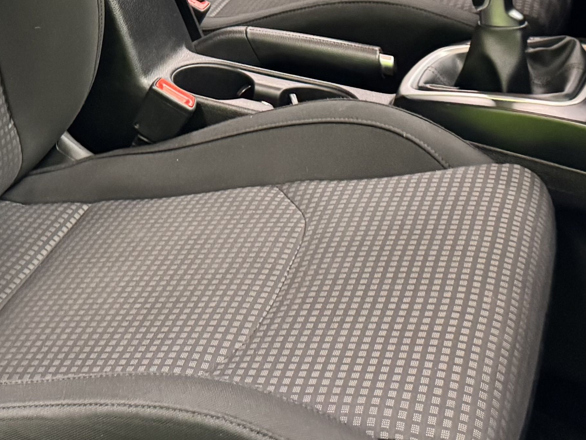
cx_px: 115
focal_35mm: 76
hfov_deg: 25.2
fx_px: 1287
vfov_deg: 18.6
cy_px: -54
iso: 640
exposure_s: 1/50
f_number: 1.78
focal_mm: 6.76
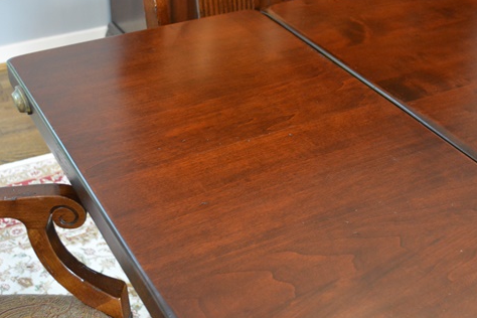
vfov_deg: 23.7
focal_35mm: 57
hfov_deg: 35.0
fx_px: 755
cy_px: 126
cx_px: 266
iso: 3200
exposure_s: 1/20
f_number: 4.5
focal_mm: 30
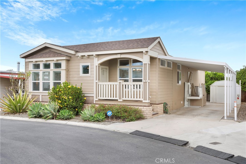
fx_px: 239
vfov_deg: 37.9
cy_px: 82
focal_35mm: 35
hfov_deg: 54.4
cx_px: 123
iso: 50
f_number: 22
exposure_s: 1/5
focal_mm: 35
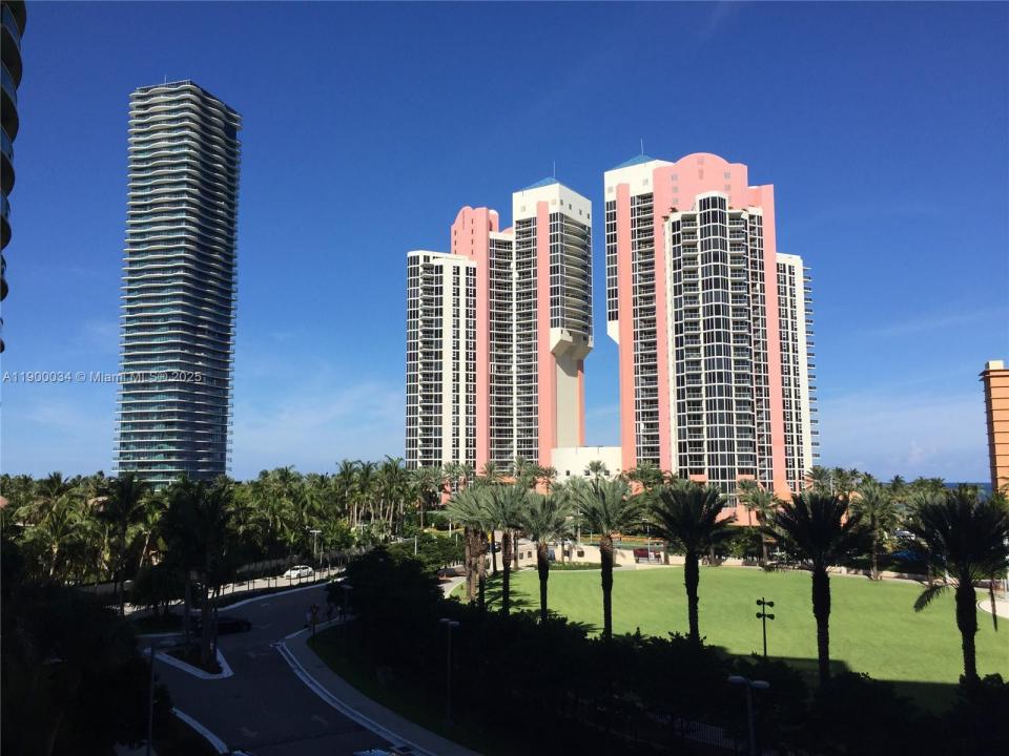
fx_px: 845
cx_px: 504
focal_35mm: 29
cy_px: 378
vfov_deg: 48.2
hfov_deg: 61.7
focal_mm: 4.15
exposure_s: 1/3300
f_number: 2.2
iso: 32
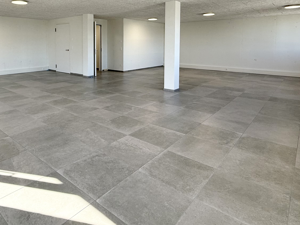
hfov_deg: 68.2
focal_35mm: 25
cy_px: 56
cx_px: 111
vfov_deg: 52.4
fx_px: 217
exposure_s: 1/123
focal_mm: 2.22
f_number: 2.2
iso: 64
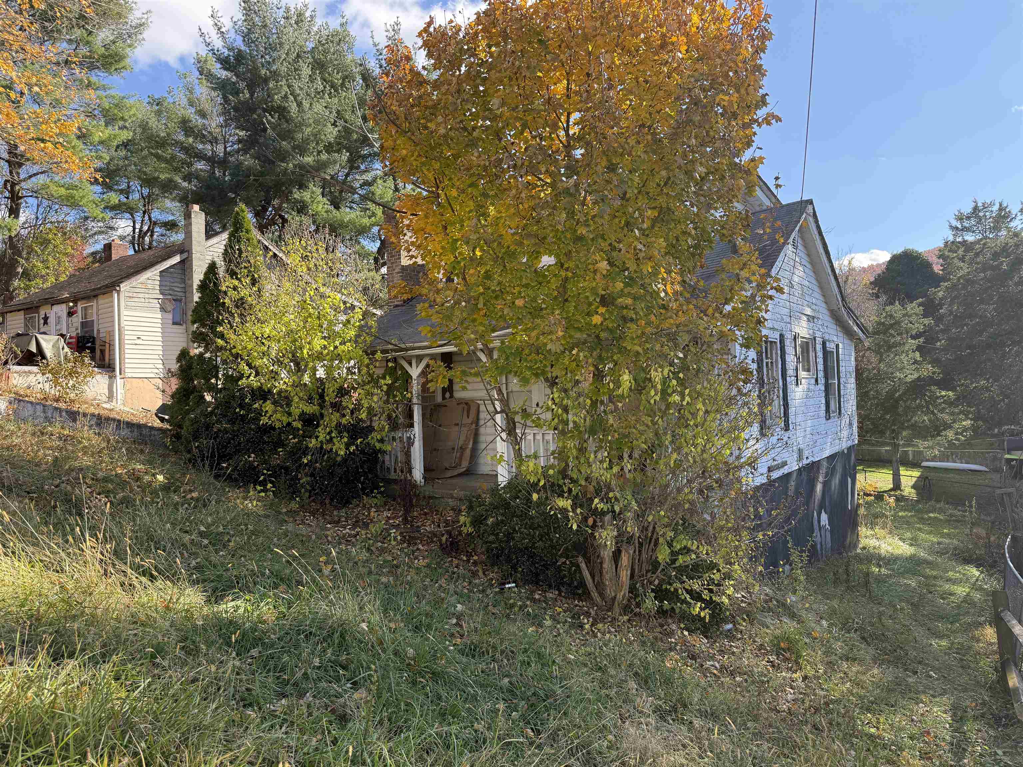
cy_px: 384
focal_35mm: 24
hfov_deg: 71.6
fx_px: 709
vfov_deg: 56.8
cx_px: 512
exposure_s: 1/1174
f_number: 1.78
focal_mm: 6.76
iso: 100
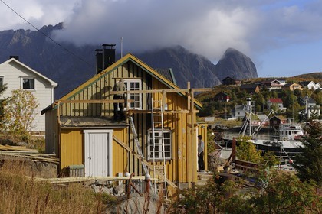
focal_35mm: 62
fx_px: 555
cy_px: 107
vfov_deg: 21.9
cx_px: 161
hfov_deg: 32.4
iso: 200
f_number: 14
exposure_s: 1/160
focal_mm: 62
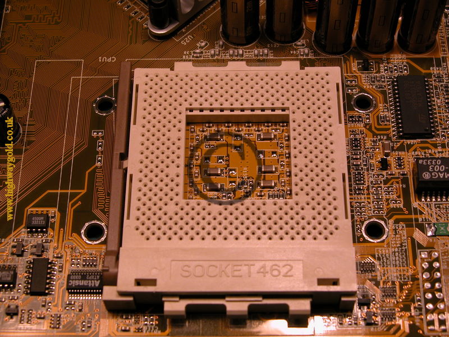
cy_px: 168
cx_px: 224
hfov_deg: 27.8
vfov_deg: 21.0
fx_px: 908
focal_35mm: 70
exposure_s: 1/95.5
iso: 100
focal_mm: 17.8
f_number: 5.2
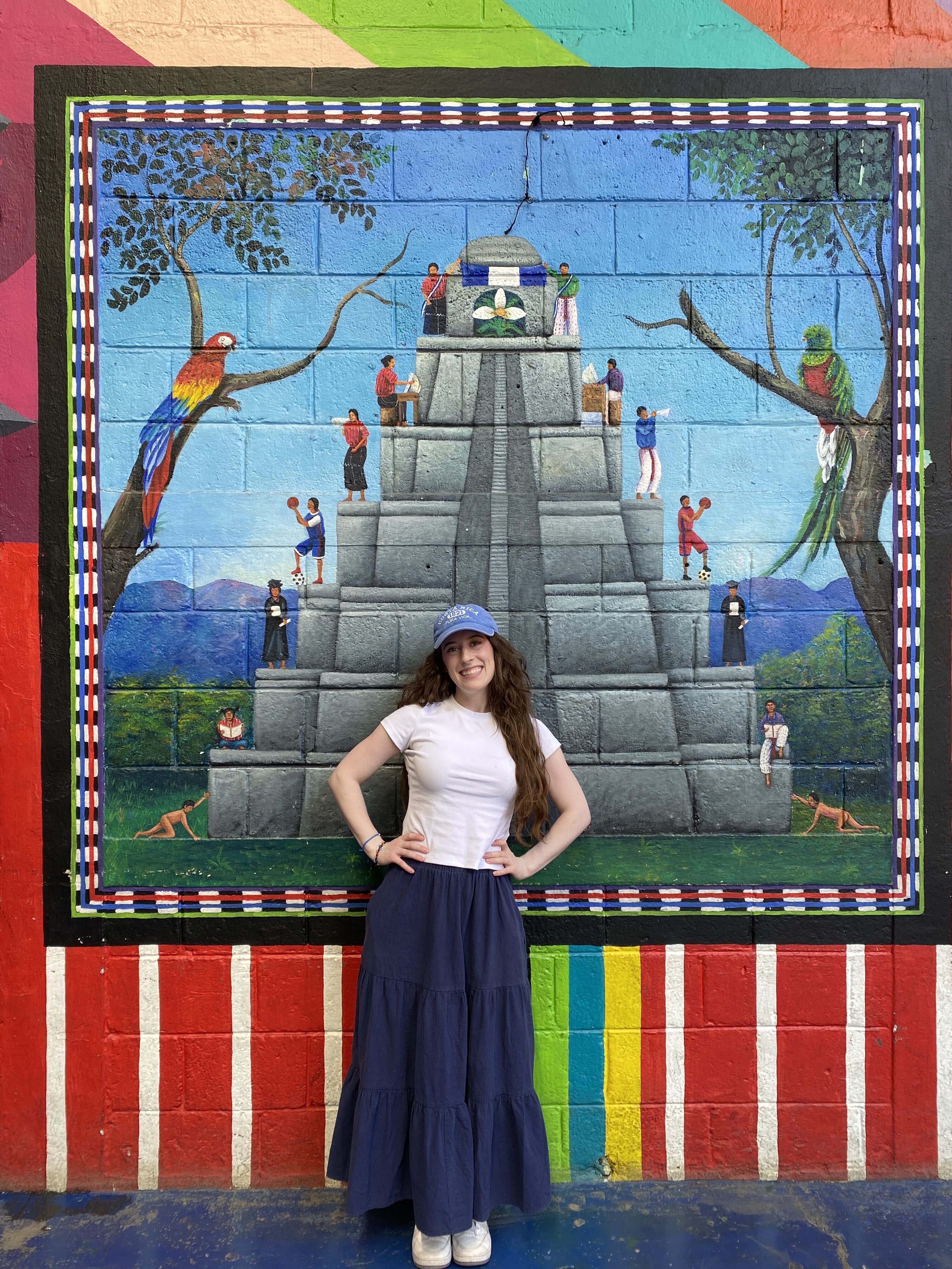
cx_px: 476
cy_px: 634
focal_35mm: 26
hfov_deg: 53.1
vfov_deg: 67.3
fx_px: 953
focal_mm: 4.25
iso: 32
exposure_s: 1/147
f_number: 1.8
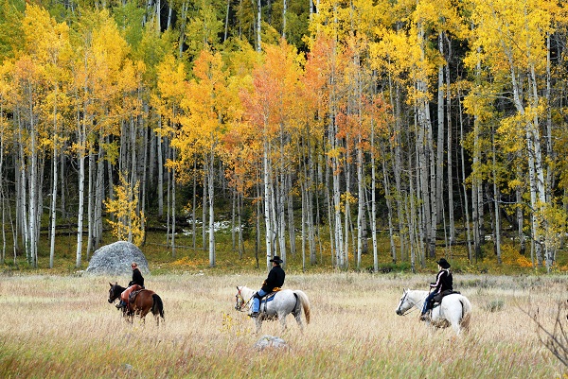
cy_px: 190
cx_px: 284
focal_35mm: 120
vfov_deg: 11.4
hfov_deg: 17.0
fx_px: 1895
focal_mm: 80
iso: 200
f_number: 7.1
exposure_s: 1/180
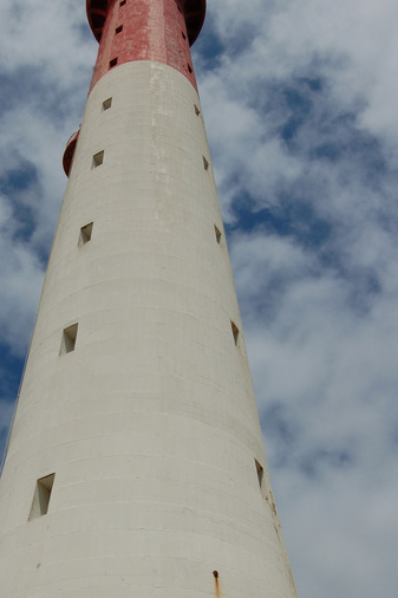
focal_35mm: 41
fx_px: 680
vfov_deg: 47.4
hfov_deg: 32.4
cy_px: 321
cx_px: 138
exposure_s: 1/640
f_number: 13
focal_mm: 20
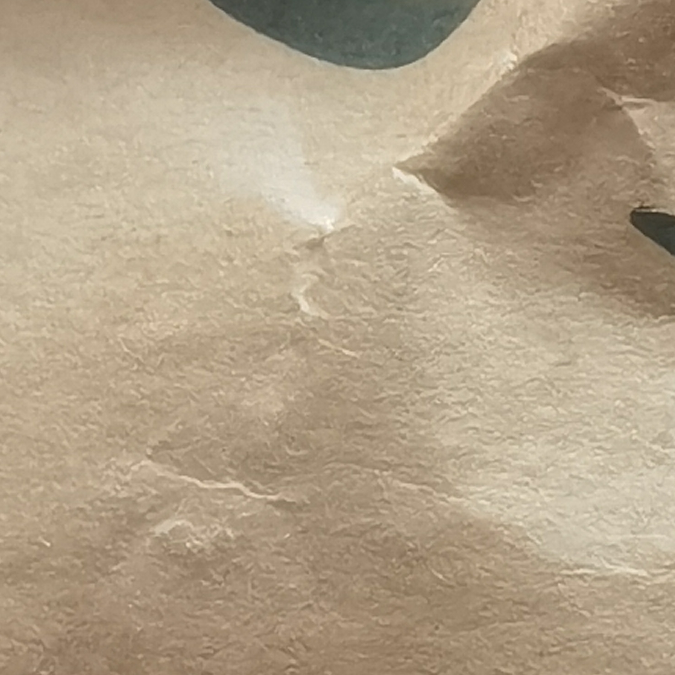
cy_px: 392
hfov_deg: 4.7
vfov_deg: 4.7
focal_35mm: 374
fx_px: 8251
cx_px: 693
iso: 200
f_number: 1.9
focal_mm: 6.71
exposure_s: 1/60
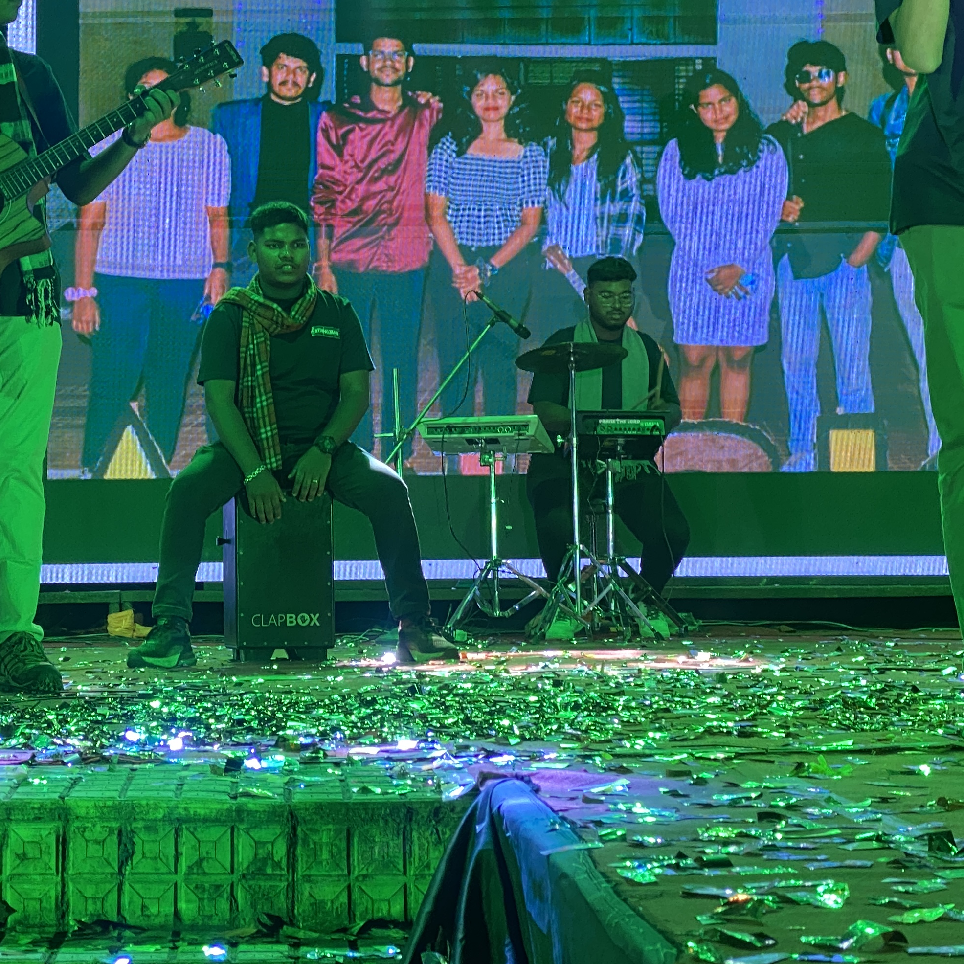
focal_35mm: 94
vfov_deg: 18.5
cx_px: 310
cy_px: 382
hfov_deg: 18.4
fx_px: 2962
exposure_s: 1/81
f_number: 2
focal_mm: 6
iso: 80
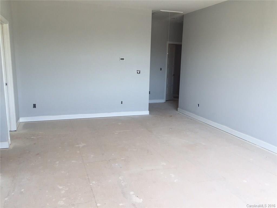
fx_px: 232
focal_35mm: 29
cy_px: 104
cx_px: 138
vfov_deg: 48.2
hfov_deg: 61.7
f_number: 2.2
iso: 40
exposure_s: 1/60
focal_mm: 4.15
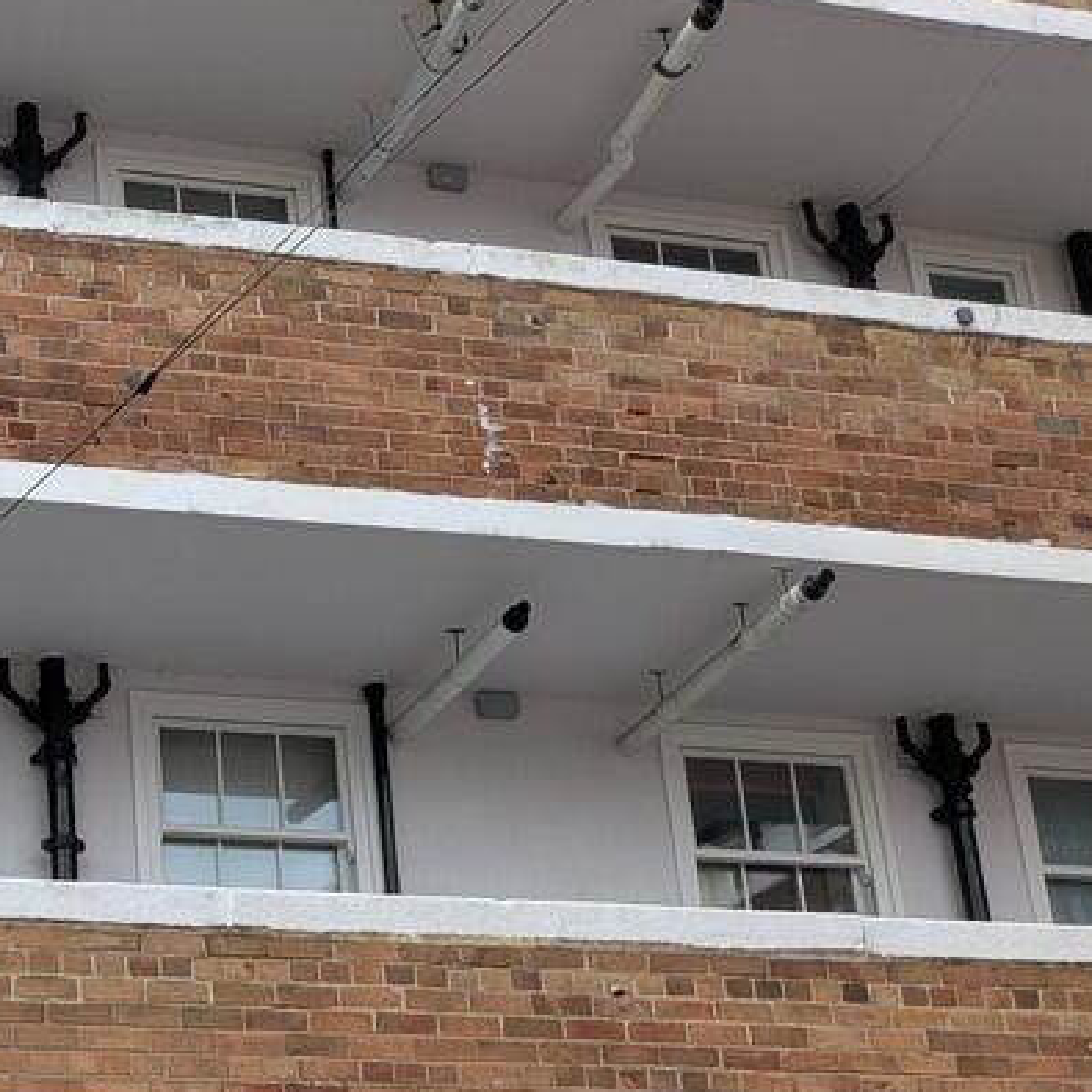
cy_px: 1001
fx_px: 1963
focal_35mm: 55
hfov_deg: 28.2
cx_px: -113
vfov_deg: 29.7
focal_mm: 4.53
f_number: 1.7
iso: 30
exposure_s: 1/513
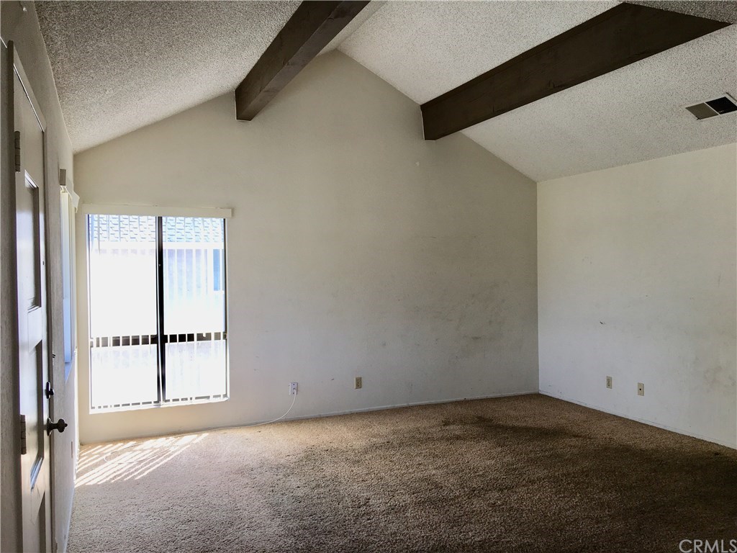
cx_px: 368
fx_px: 617
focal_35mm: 29
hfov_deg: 61.7
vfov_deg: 48.2
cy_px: 276
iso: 25
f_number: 2.2
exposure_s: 1/120
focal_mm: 4.15
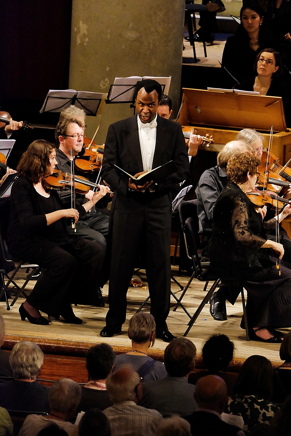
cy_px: 218
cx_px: 146
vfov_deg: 6.9
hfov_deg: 4.6
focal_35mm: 300
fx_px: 3636
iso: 3200
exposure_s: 1/100
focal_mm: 200
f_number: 4.8
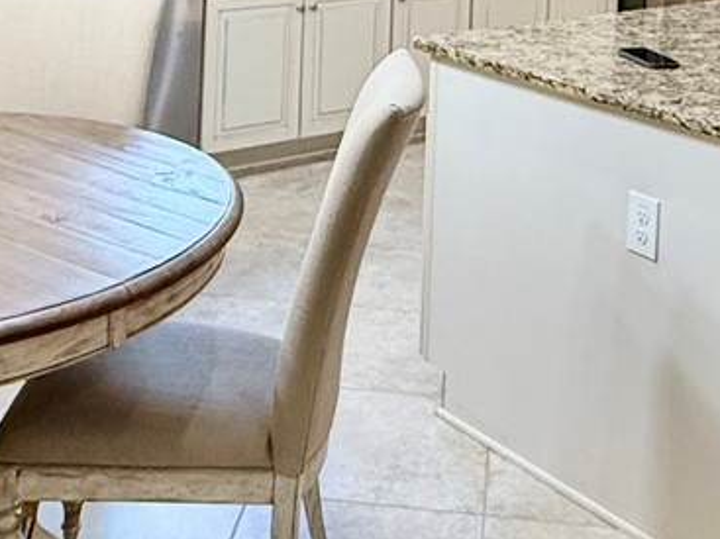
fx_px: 1268
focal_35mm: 61
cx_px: 390
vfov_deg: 21.3
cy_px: -194
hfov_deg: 31.7
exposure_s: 1/120
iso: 250
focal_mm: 2.22
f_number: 2.2
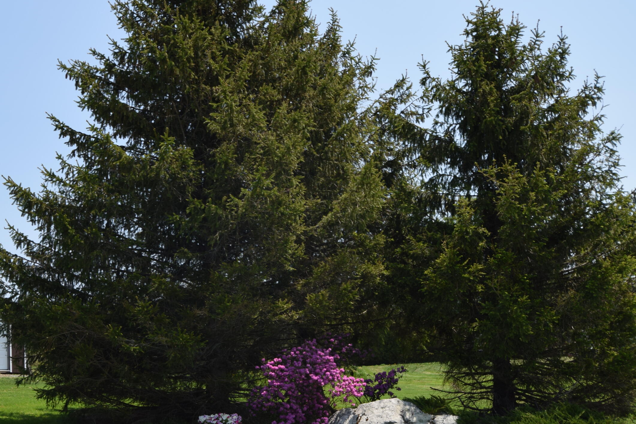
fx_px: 901
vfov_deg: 26.4
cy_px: 252
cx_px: 234
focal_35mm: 51
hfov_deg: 38.6
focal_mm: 24
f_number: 8
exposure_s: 1/200
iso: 100
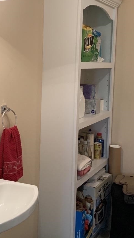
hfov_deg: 21.8
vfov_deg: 37.6
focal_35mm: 55
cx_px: 59
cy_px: 90
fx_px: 348
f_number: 1.8
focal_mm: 3
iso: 80
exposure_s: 1/60
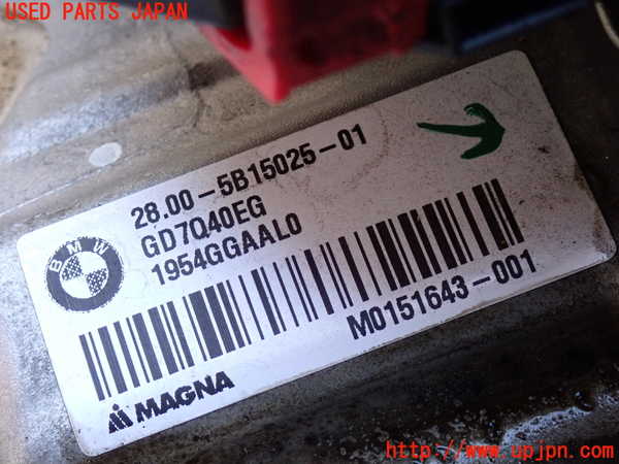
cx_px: 310
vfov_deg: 16.8
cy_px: 232
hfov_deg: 22.3
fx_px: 1574
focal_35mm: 88
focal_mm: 15.66
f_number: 4.5
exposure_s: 1/125
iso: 640
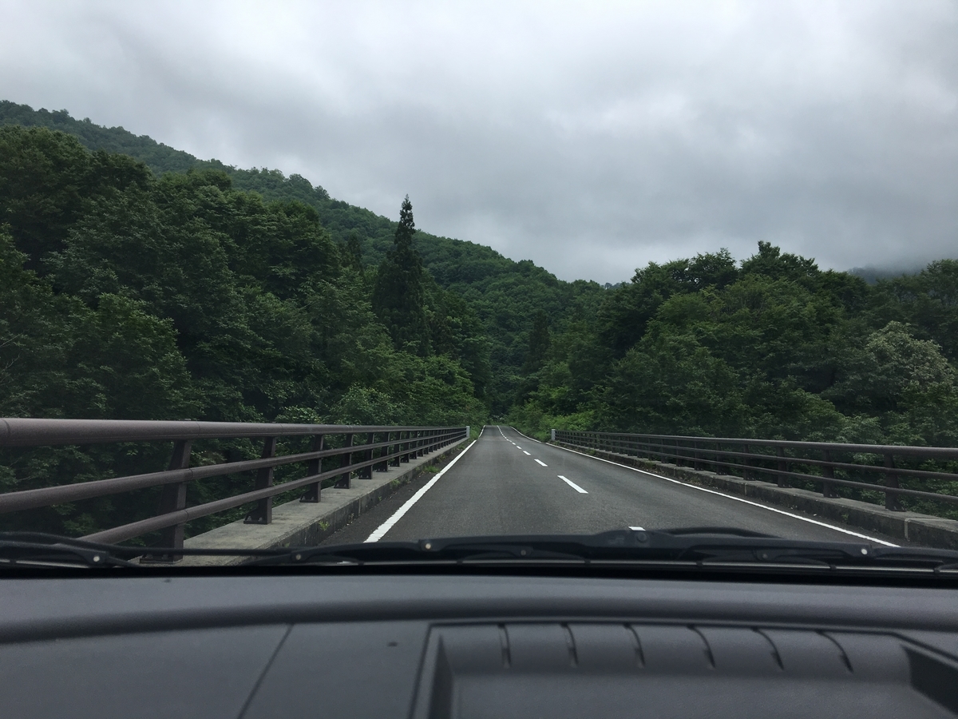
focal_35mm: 29
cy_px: 360
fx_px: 803
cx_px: 479
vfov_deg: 48.2
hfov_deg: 61.7
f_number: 2.2
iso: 25
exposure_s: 1/605
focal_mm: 4.15
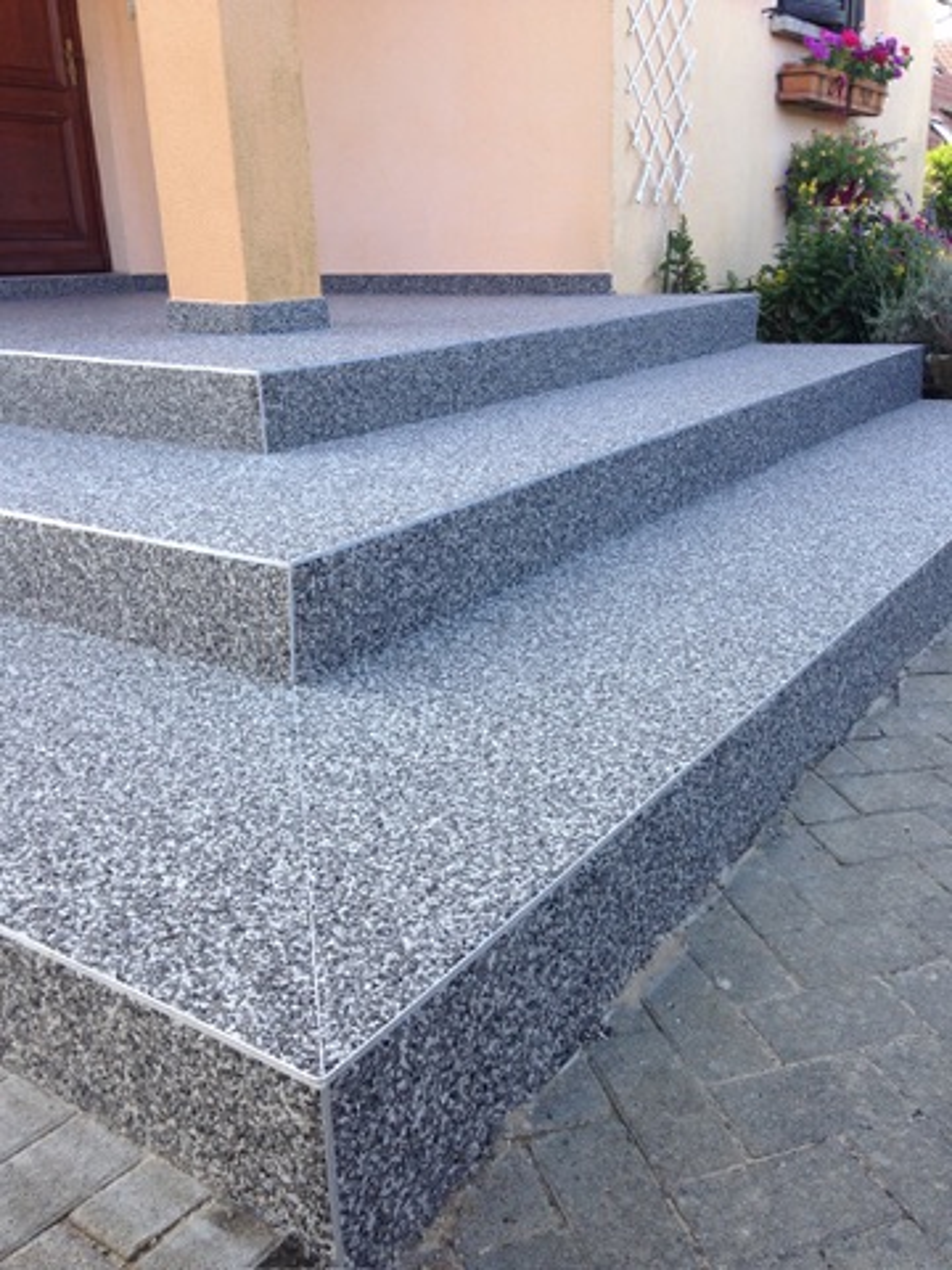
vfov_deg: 55.4
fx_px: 1210
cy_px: 635
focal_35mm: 33
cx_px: 476
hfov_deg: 42.9
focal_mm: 4.12
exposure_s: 1/151
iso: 50
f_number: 2.4
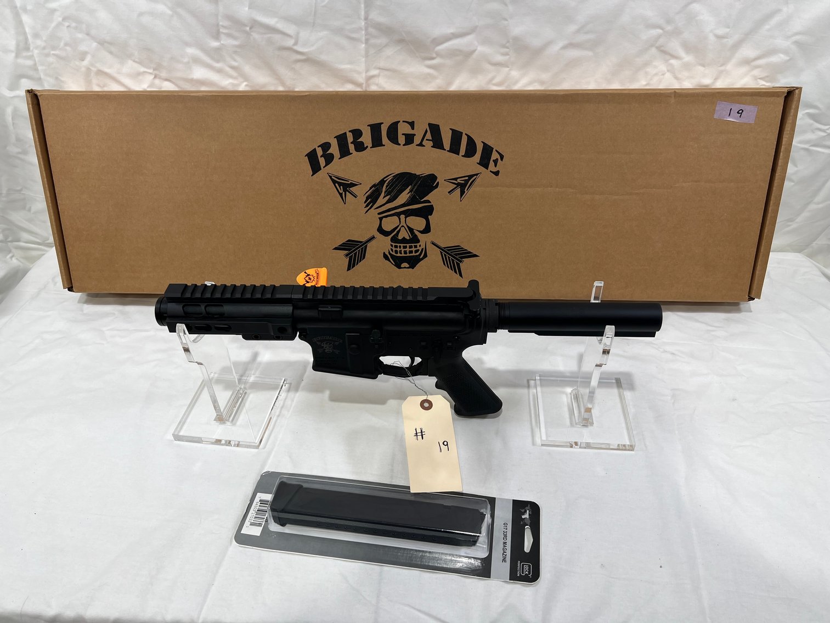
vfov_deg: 53.1
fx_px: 623
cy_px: 312
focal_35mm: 26
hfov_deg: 67.3
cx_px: 415
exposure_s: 1/130
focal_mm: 5.7
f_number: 1.5
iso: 32
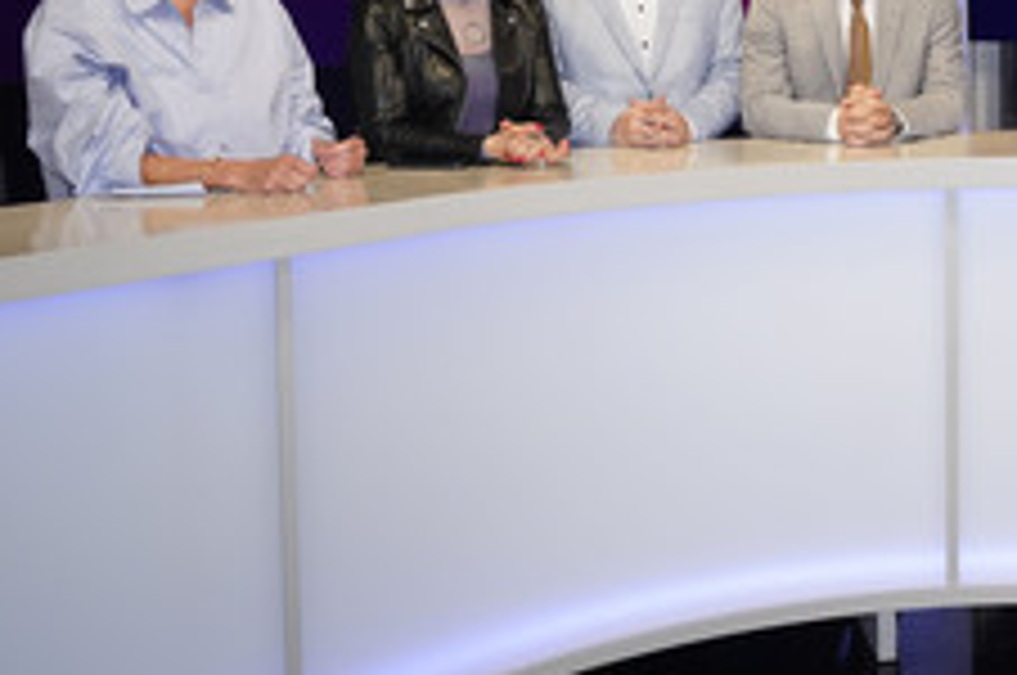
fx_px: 1580
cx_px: 925
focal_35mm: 56
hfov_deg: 33.7
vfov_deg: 23.4
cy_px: 58
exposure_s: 1/160
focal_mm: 28
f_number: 5.6
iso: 2000
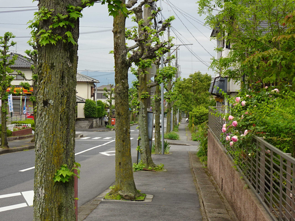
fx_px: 639
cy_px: 110
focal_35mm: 75
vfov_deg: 19.6
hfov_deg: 26.0
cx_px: 148
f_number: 5
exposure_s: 1/80
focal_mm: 11.92
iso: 160
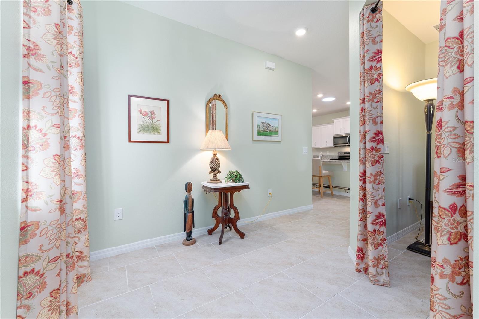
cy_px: 160
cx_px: 240
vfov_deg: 76.9
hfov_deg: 100.0
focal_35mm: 15
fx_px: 201
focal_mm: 15.1
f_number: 7.1
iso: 200
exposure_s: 1/6
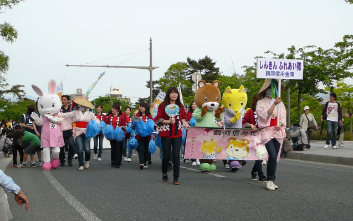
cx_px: 177
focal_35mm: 65
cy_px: 121
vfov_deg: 20.0
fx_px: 625
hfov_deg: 31.5
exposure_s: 1/250
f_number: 3.6
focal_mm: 9.1
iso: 80
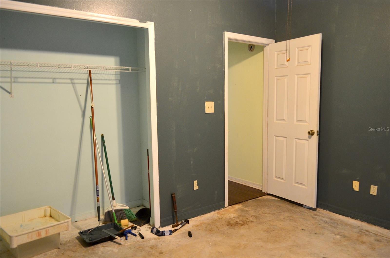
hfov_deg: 67.5
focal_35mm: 27
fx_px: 292
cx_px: 195
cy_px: 129
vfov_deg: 47.7
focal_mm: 18
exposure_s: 1/40
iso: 800
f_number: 3.5
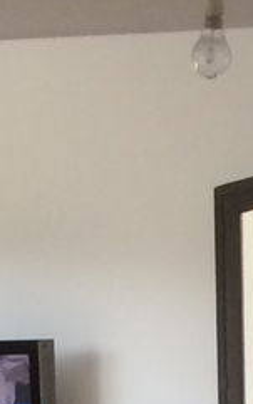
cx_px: 241
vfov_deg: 9.1
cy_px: 1002
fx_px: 2247
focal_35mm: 204
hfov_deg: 6.4
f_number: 2.2
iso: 64
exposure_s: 1/33
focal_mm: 4.15
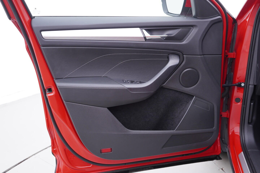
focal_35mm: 36
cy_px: 86
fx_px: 260
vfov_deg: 36.9
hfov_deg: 53.1
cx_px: 130
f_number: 2.8
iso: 160
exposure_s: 1/40
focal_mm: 24
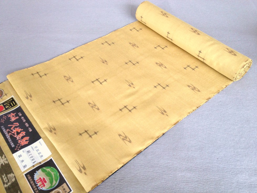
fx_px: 260
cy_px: 96
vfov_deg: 40.7
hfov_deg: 52.6
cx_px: 128
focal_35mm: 35
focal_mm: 4.28
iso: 64
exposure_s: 1/30
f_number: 2.4
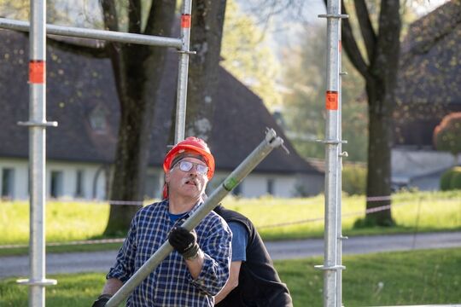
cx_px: 230
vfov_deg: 8.6
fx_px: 2049
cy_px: 154
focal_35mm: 160
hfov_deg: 12.8
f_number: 6.3
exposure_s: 1/100
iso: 125
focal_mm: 160
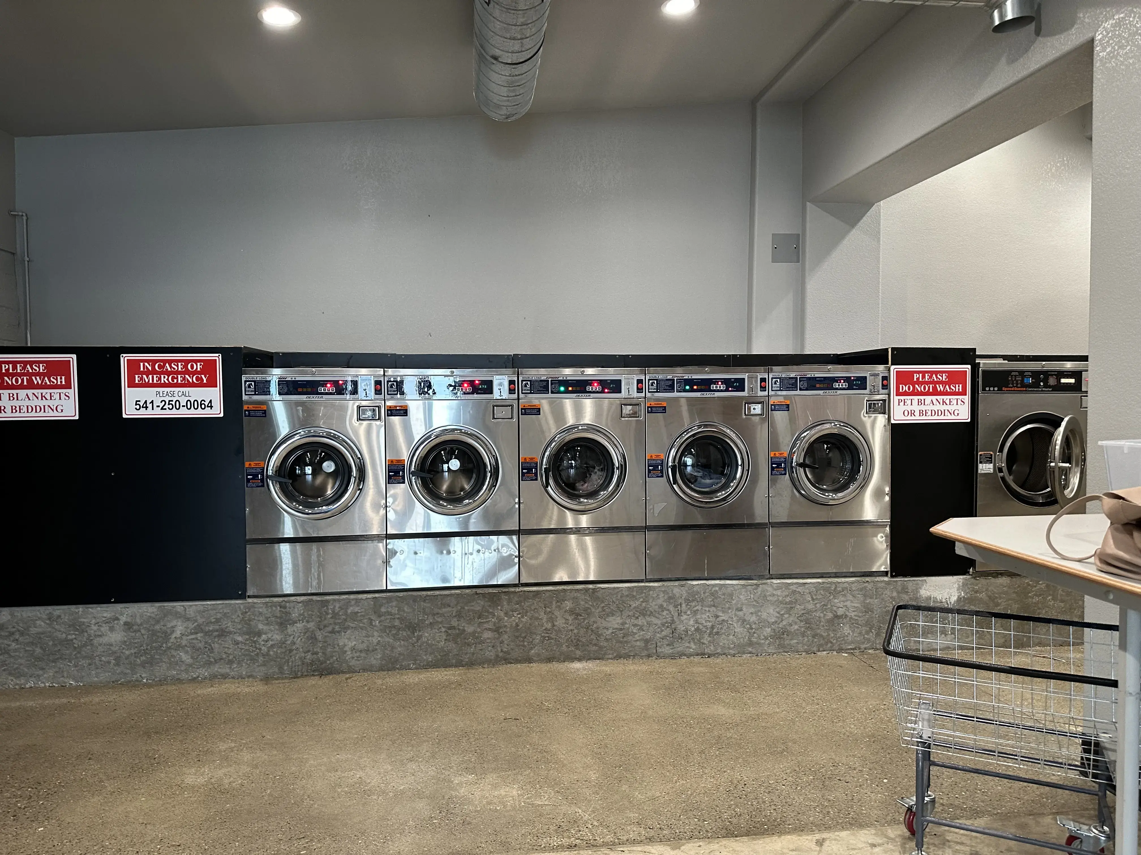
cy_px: 428
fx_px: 791
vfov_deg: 56.8
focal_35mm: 24
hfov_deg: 71.6
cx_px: 570
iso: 200
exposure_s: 1/60
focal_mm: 6.86
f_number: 1.78
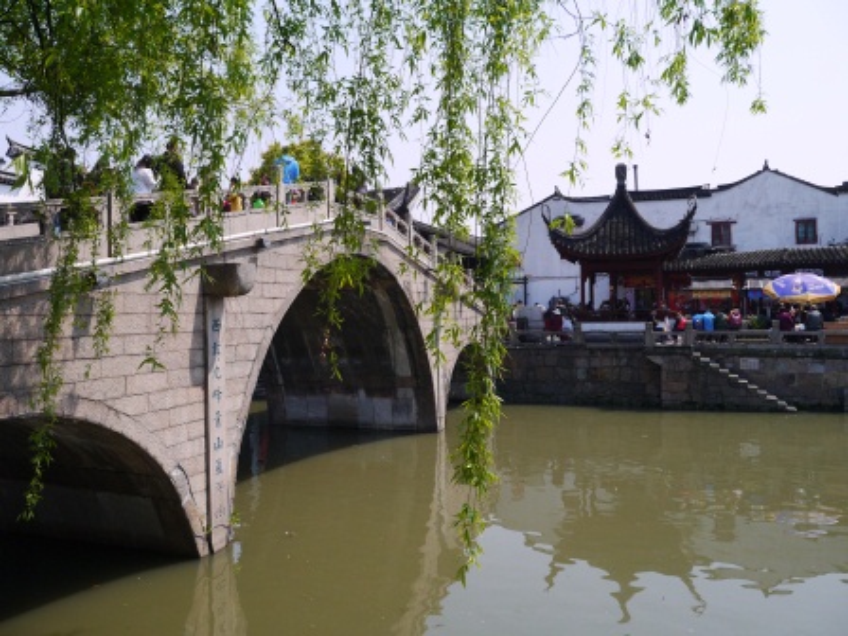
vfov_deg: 49.7
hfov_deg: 63.4
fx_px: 686
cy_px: 318
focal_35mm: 28
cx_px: 424
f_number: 7.1
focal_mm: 14
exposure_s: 1/400
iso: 160
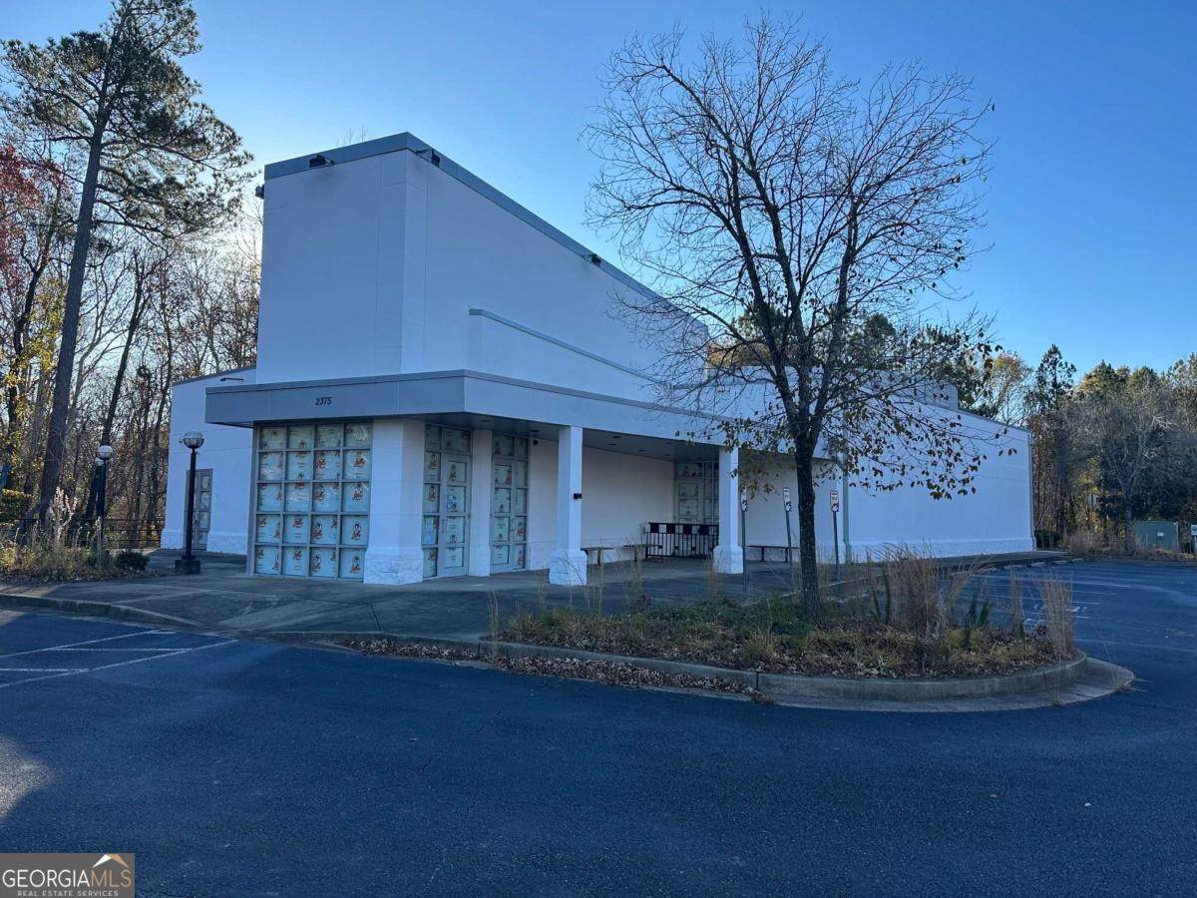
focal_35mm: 24
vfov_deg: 56.8
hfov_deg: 71.6
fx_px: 830
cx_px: 598
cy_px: 449
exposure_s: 1/1779
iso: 80
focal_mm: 6.86
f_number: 1.78
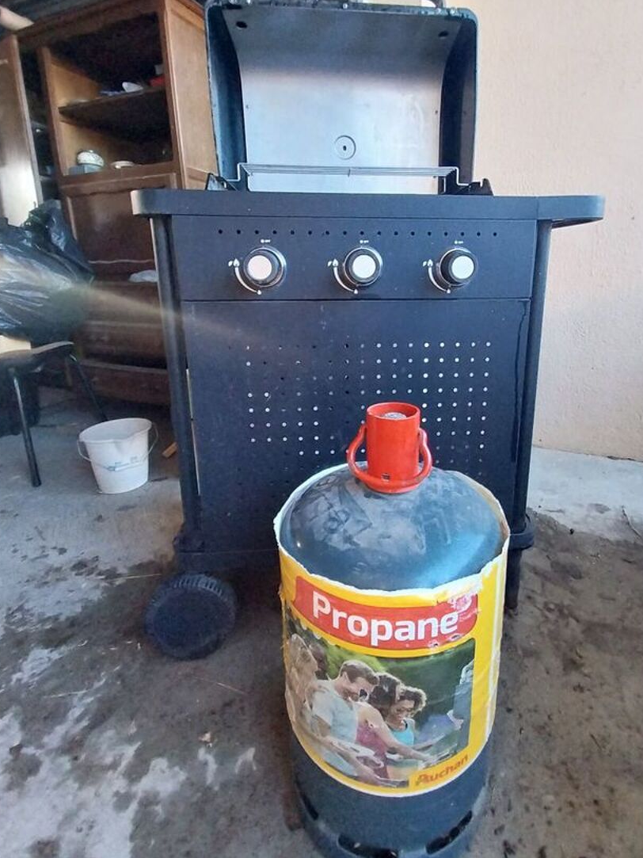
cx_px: 371
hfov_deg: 77.6
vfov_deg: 94.0
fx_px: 396
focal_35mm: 16
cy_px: 374
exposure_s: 1/40
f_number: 2.2
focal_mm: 1.3
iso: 160
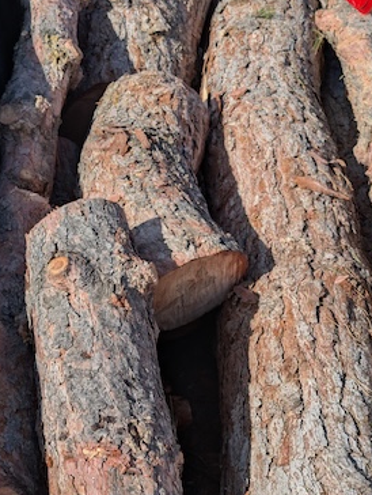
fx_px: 1001
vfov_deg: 27.4
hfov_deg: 20.8
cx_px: 305
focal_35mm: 70
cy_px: 362
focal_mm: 6.9
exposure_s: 1/1445
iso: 22
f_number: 1.68
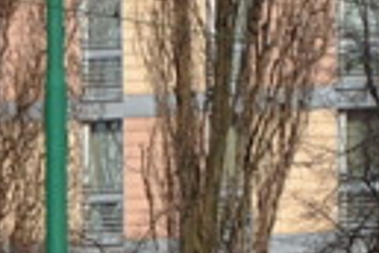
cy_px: 272
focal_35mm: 574
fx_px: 6048
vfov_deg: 2.4
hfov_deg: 3.6
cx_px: 47
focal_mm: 55
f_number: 10
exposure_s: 1/400
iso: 200
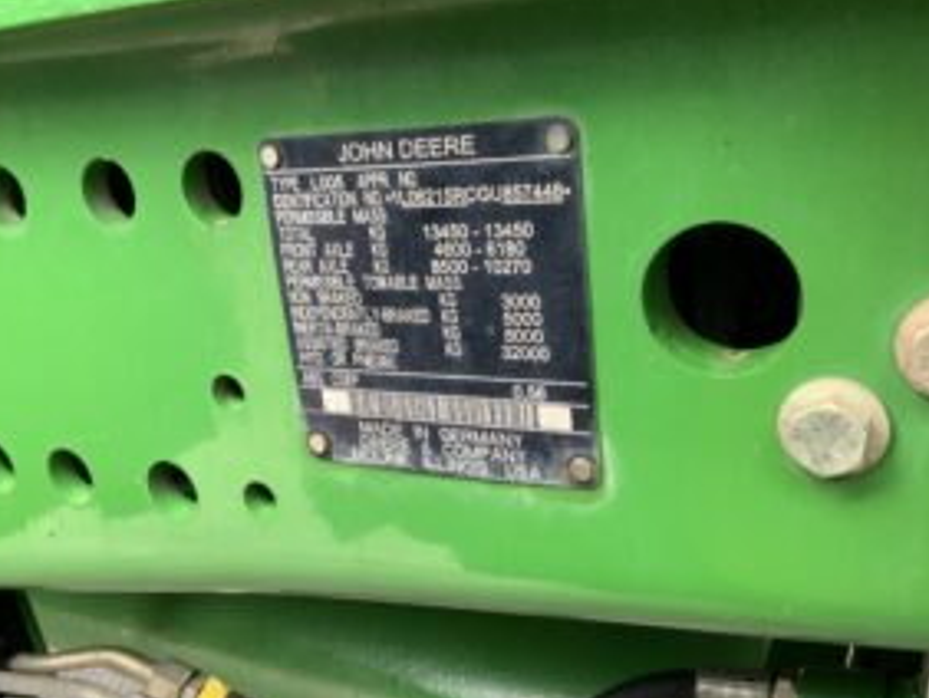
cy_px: 375
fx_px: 994
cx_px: 451
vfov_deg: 38.7
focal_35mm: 37
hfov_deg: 50.1
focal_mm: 3
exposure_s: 1/122
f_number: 1.8
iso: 64
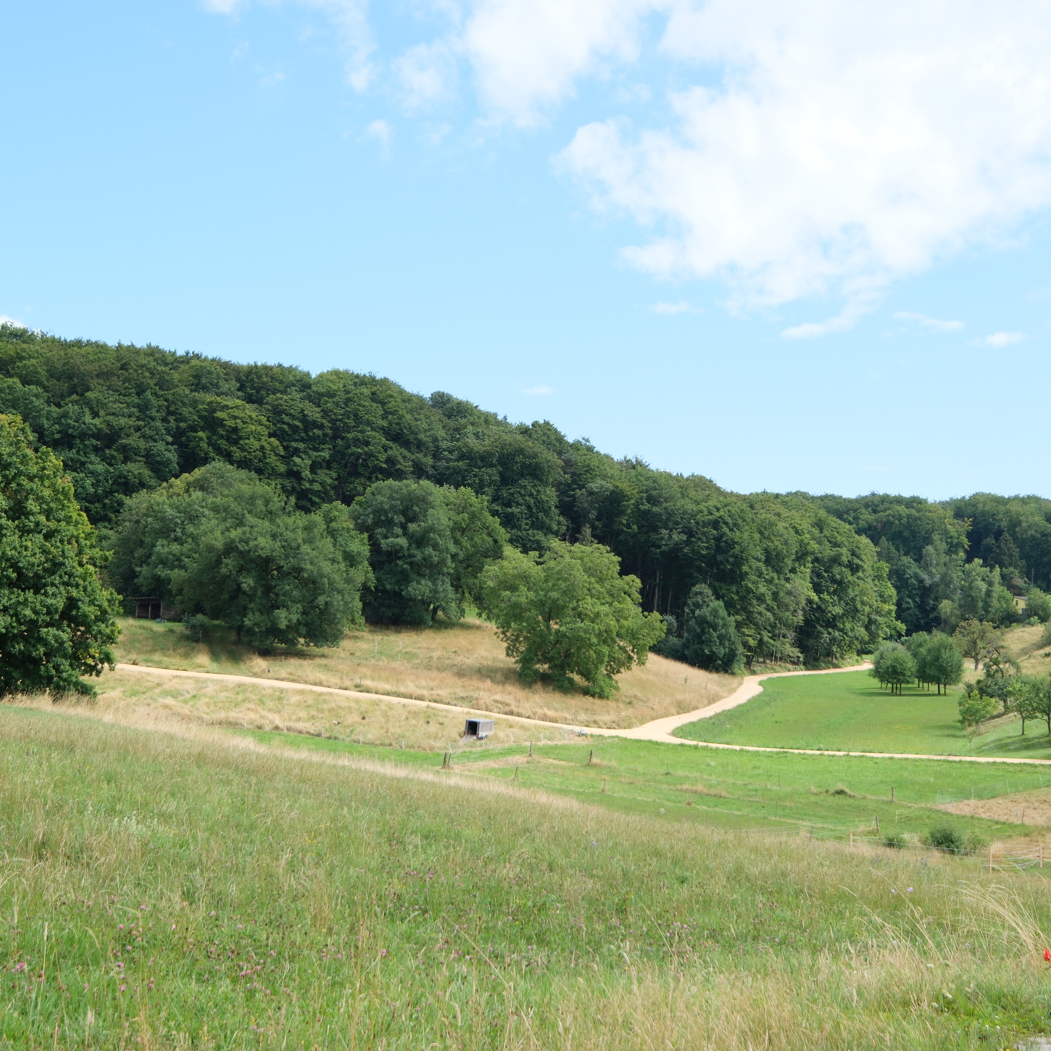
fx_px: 1580
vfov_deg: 36.8
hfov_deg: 36.8
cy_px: 525
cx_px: 520
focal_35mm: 46
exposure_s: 1/210
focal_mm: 24
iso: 125
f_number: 5.6
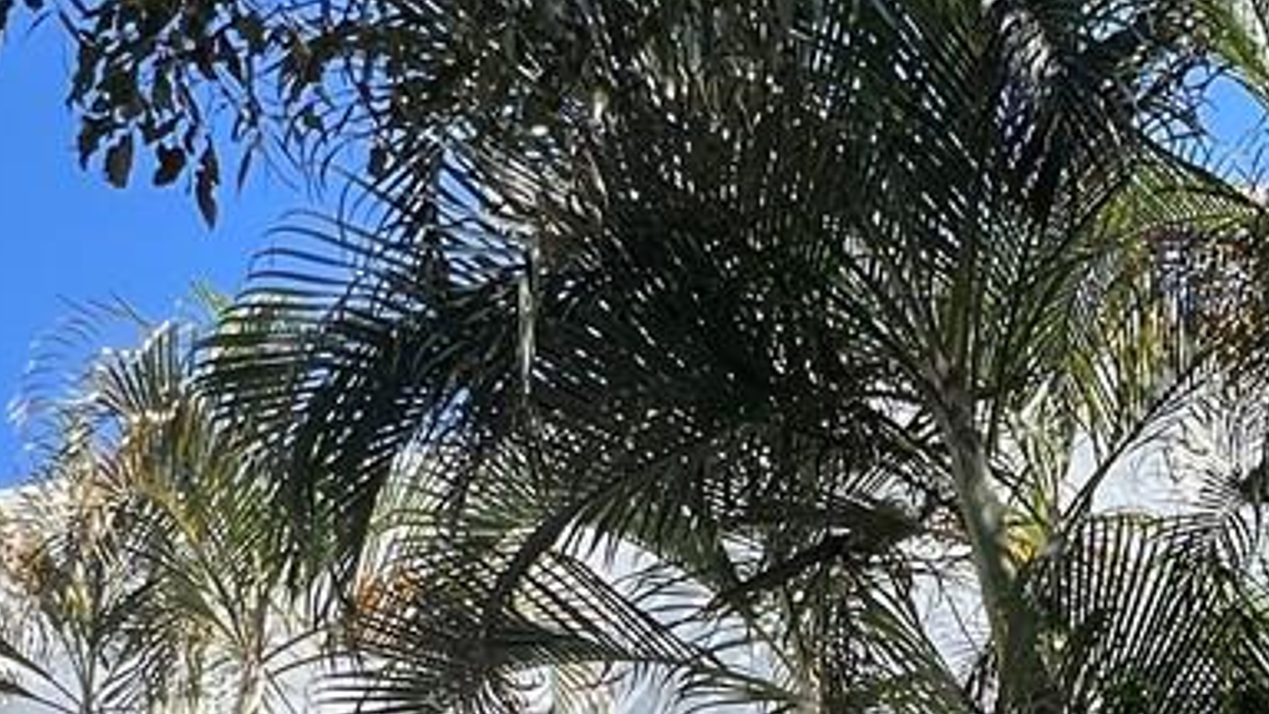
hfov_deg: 33.6
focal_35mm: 59
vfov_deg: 16.6
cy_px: 1326
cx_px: 1140
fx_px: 1985
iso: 32
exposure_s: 1/433
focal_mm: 1.57
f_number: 1.8
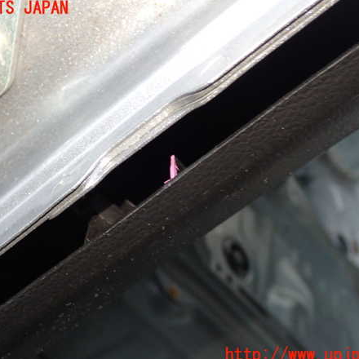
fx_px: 622
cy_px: 182
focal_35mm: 53
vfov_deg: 32.2
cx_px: 165
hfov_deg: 32.2
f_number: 4
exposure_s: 1/13
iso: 800
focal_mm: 7.84
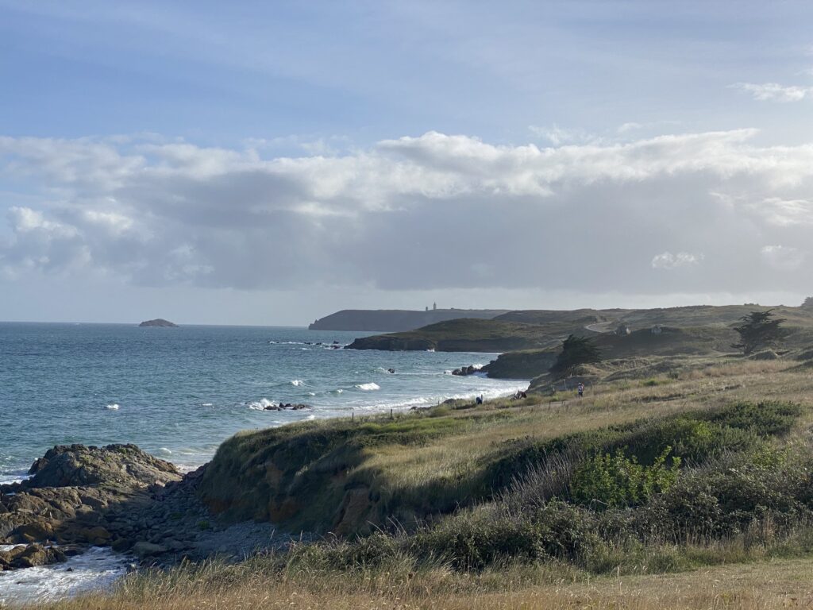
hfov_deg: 36.8
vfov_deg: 28.0
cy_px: 305
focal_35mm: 52
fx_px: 1221
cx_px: 406
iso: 20
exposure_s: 1/2817
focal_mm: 6
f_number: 2
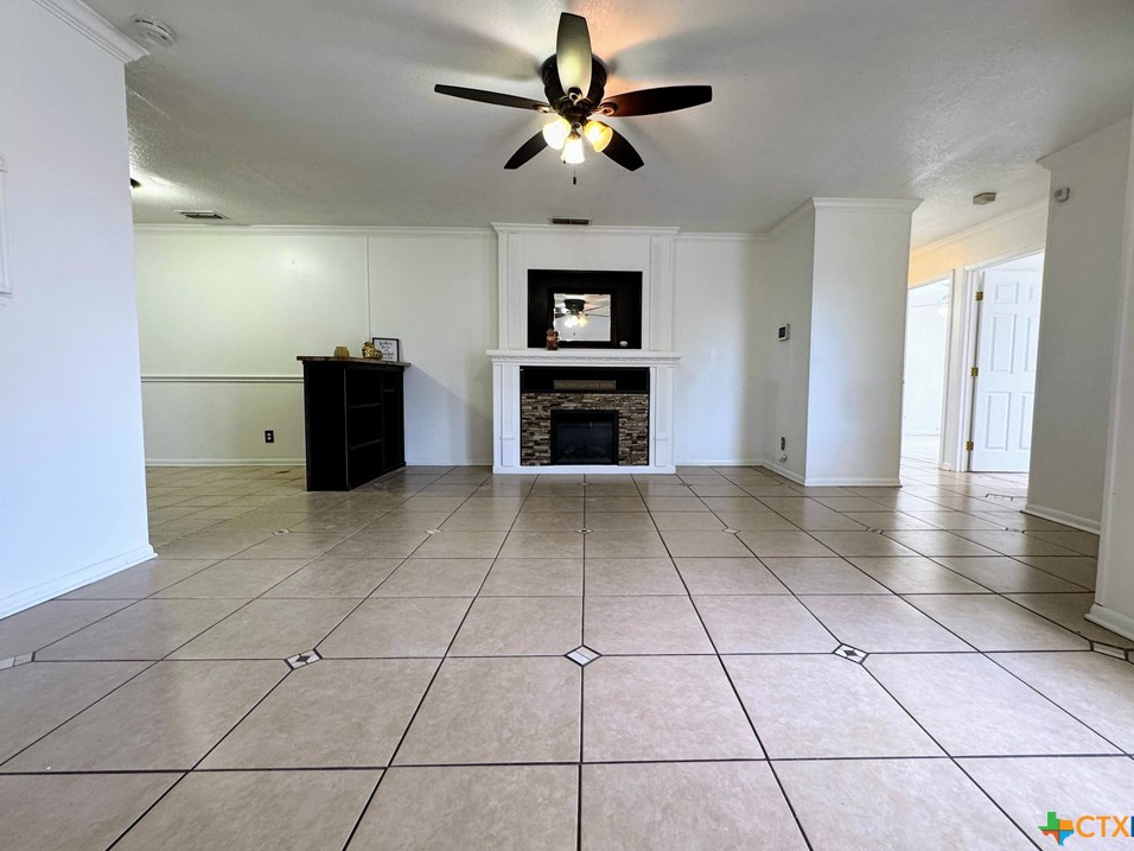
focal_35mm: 15
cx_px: 604
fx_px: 491
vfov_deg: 81.7
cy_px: 414
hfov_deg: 98.0
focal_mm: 2.22
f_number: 2.2
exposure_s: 1/60
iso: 200
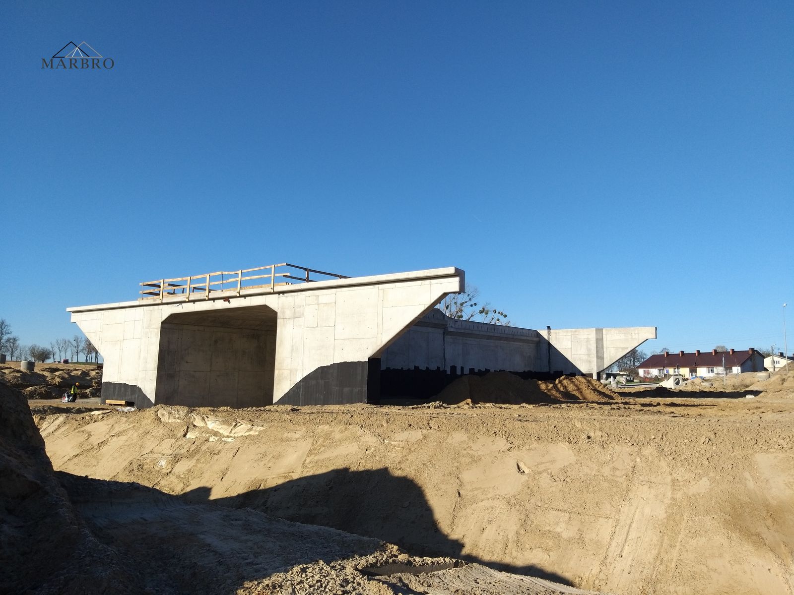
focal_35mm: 27
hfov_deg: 65.3
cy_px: 298
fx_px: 619
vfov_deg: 51.4
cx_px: 397
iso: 50
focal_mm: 3.93
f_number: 1.7
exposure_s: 1/1166
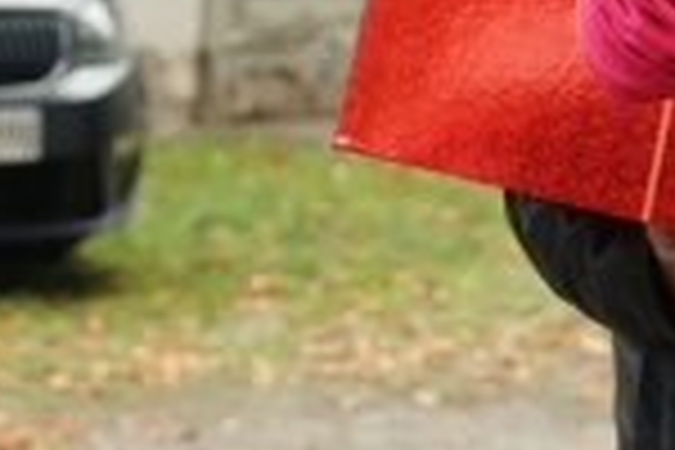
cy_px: 99
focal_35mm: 234
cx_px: 855
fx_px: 4387
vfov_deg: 5.9
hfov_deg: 8.7
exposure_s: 1/200
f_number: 4
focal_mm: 50
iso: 400
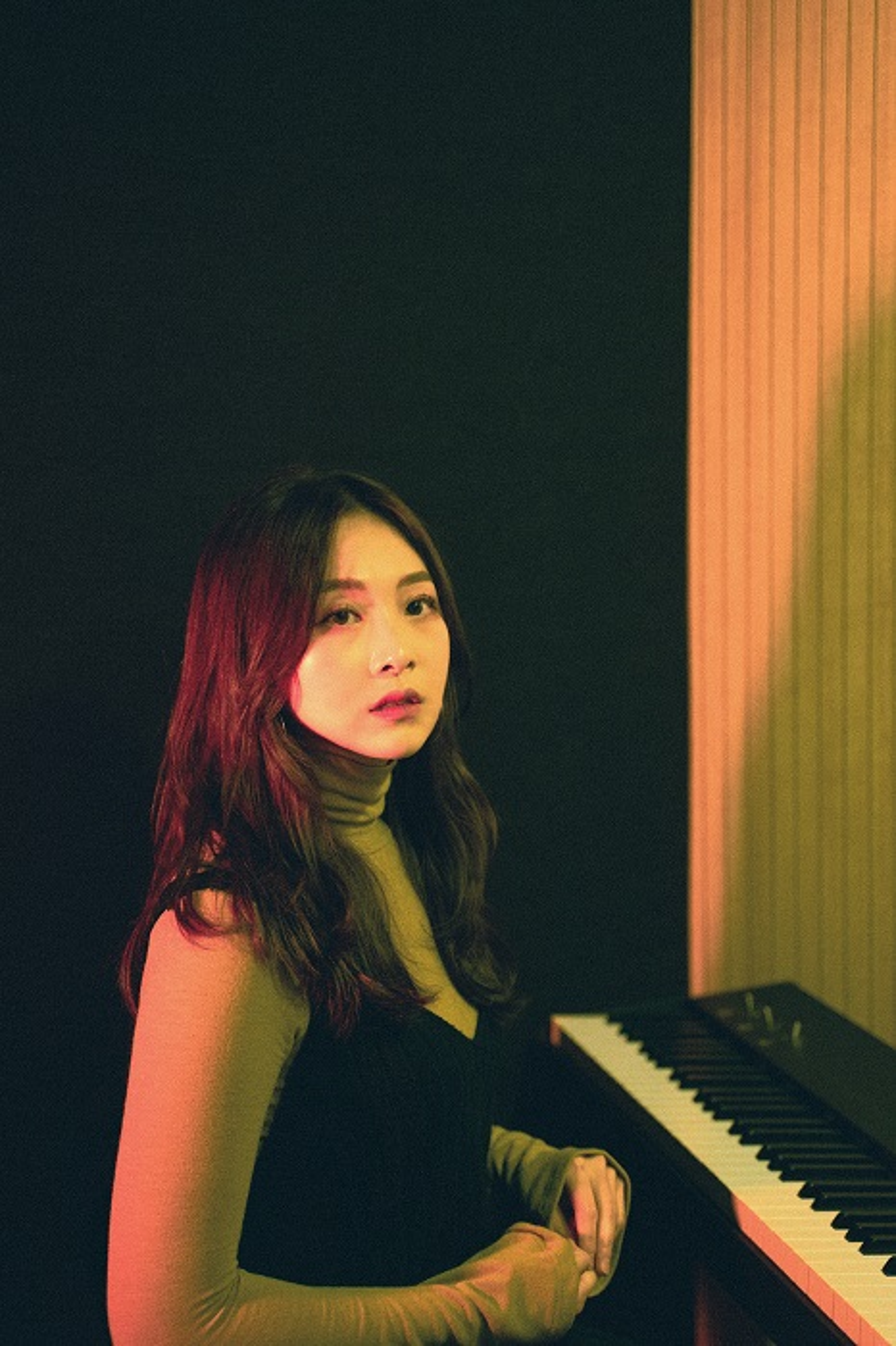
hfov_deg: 23.0
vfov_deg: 33.9
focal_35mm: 59
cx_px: 448
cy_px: 673
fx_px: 2205
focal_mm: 59
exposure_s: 1/160
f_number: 2.8
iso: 2500
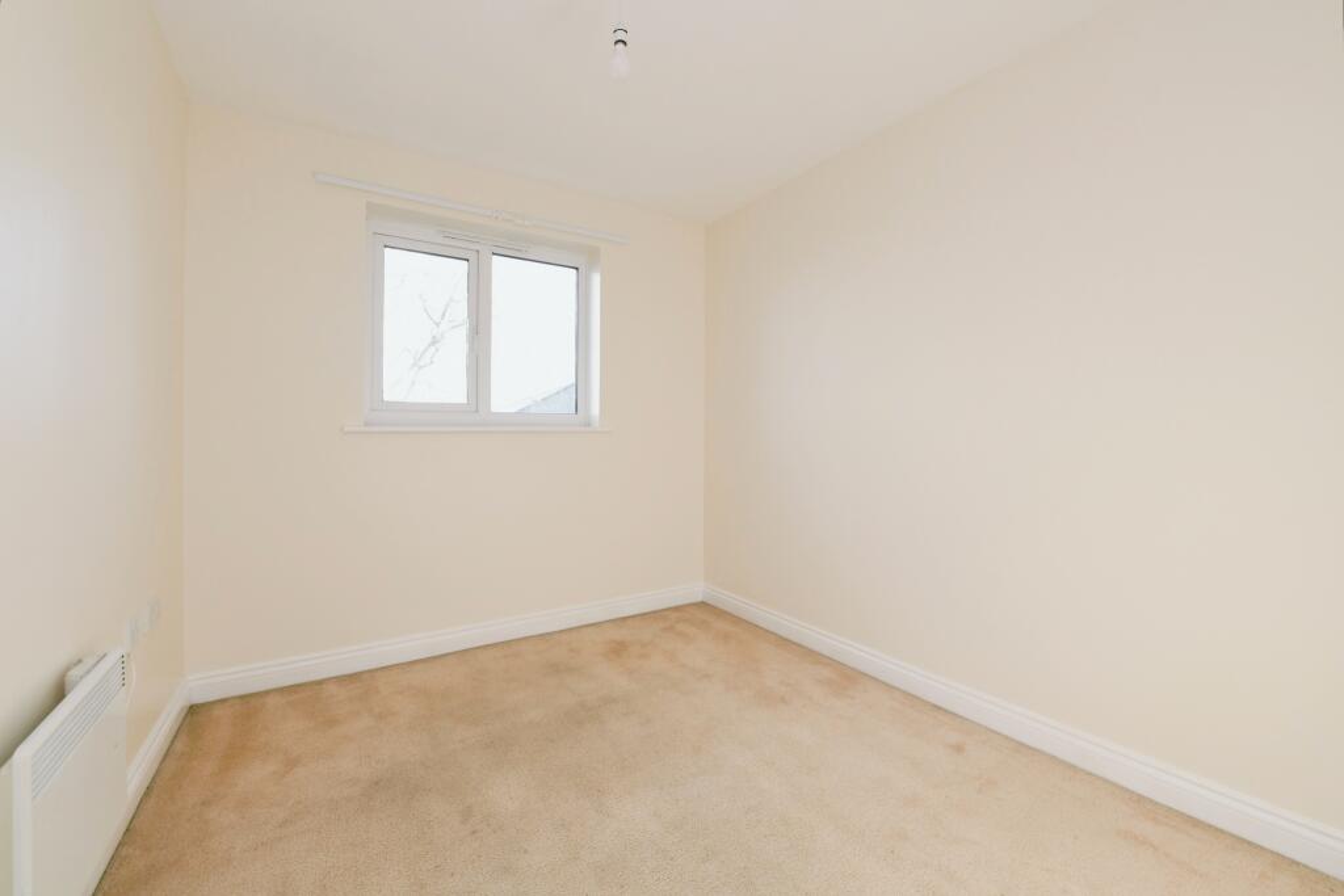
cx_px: 672
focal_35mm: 14
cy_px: 448
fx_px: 523
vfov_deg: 81.2
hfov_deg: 104.2
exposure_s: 1/250
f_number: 9
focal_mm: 14
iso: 800
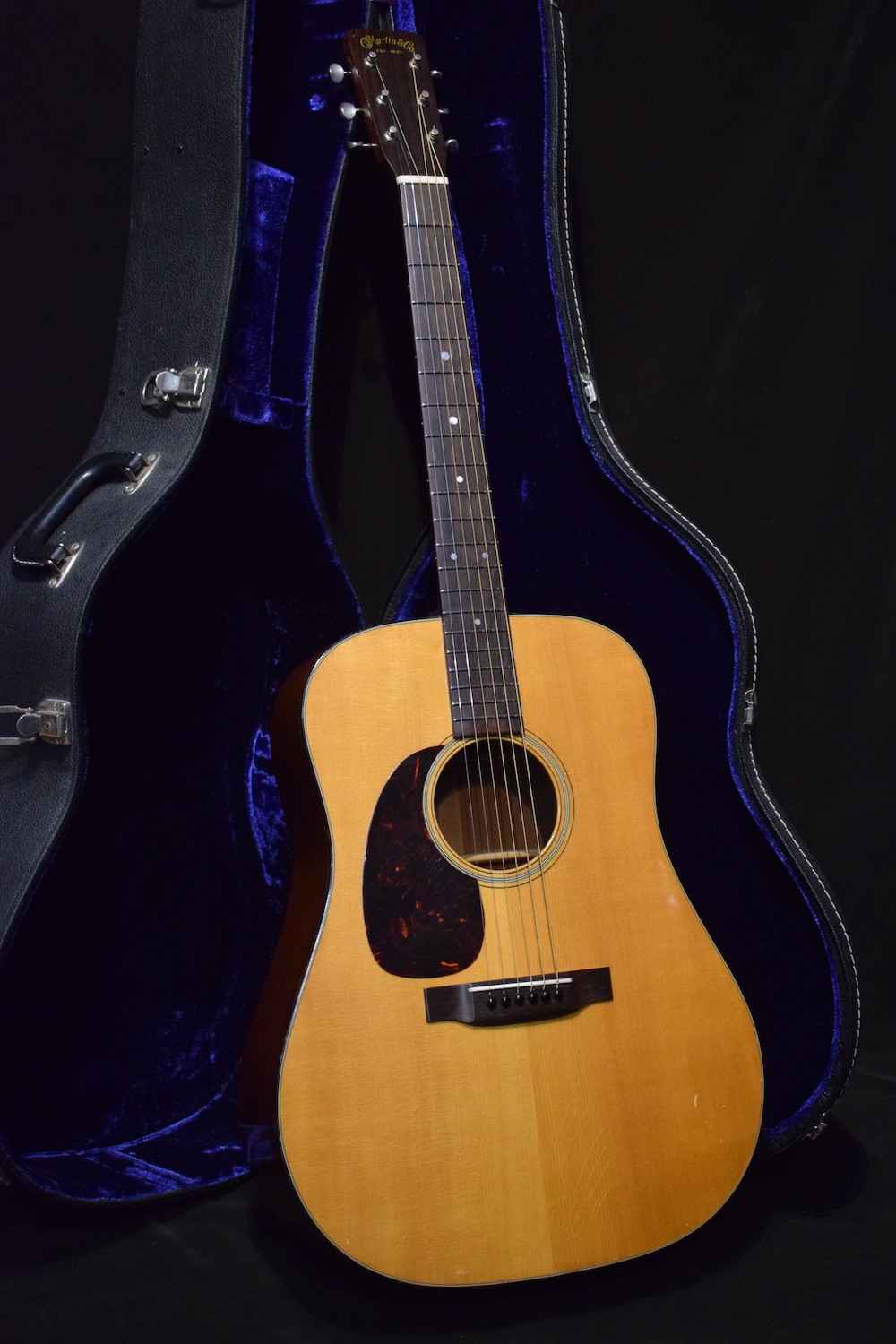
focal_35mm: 51
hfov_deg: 26.5
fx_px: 1904
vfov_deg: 38.9
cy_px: 672
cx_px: 448
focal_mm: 34
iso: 2800
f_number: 4.5
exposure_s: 1/30
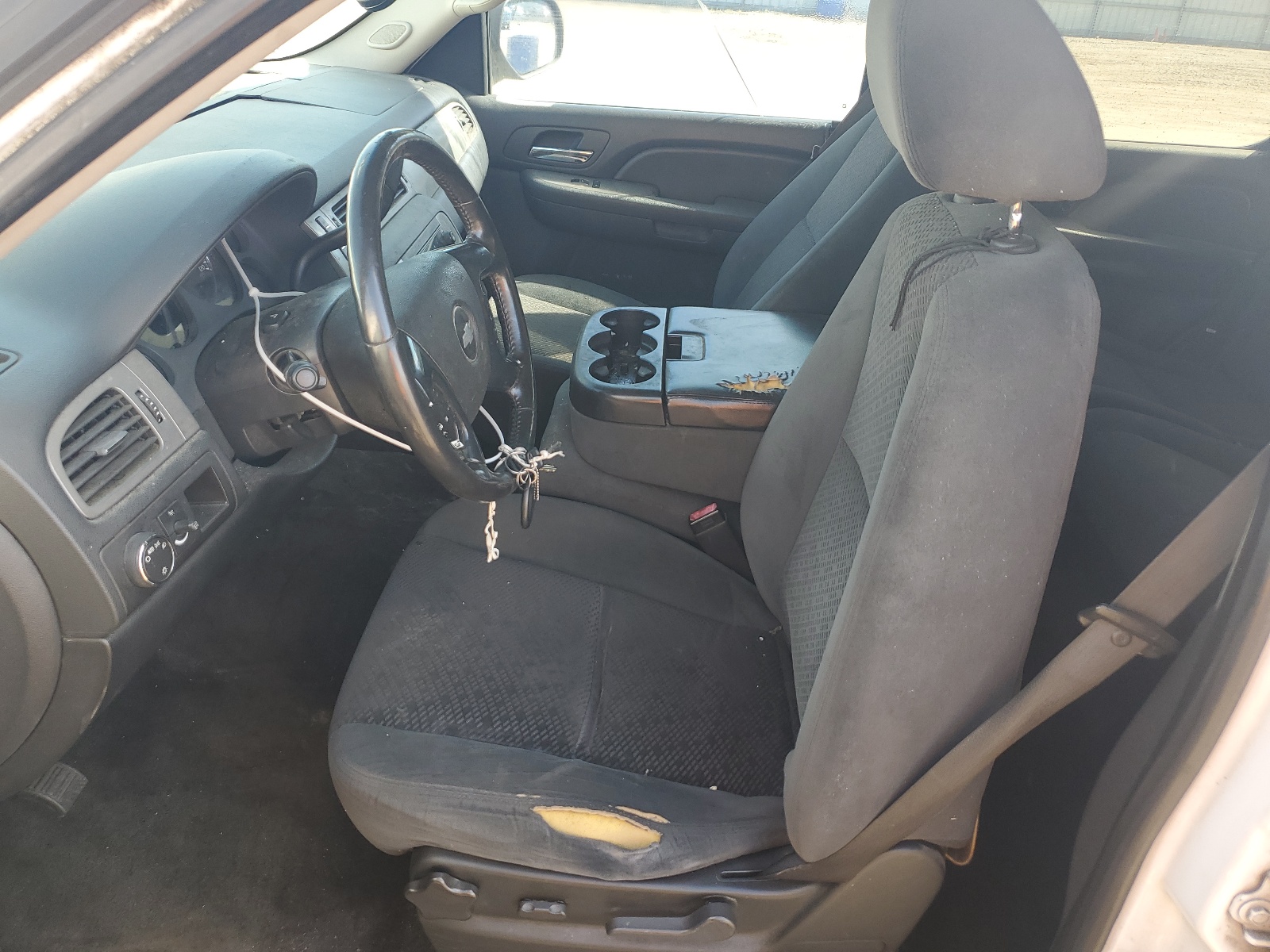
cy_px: 476
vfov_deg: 53.1
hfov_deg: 67.3
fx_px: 954
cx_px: 635
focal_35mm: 26
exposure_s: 1/141
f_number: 1.5
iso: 50
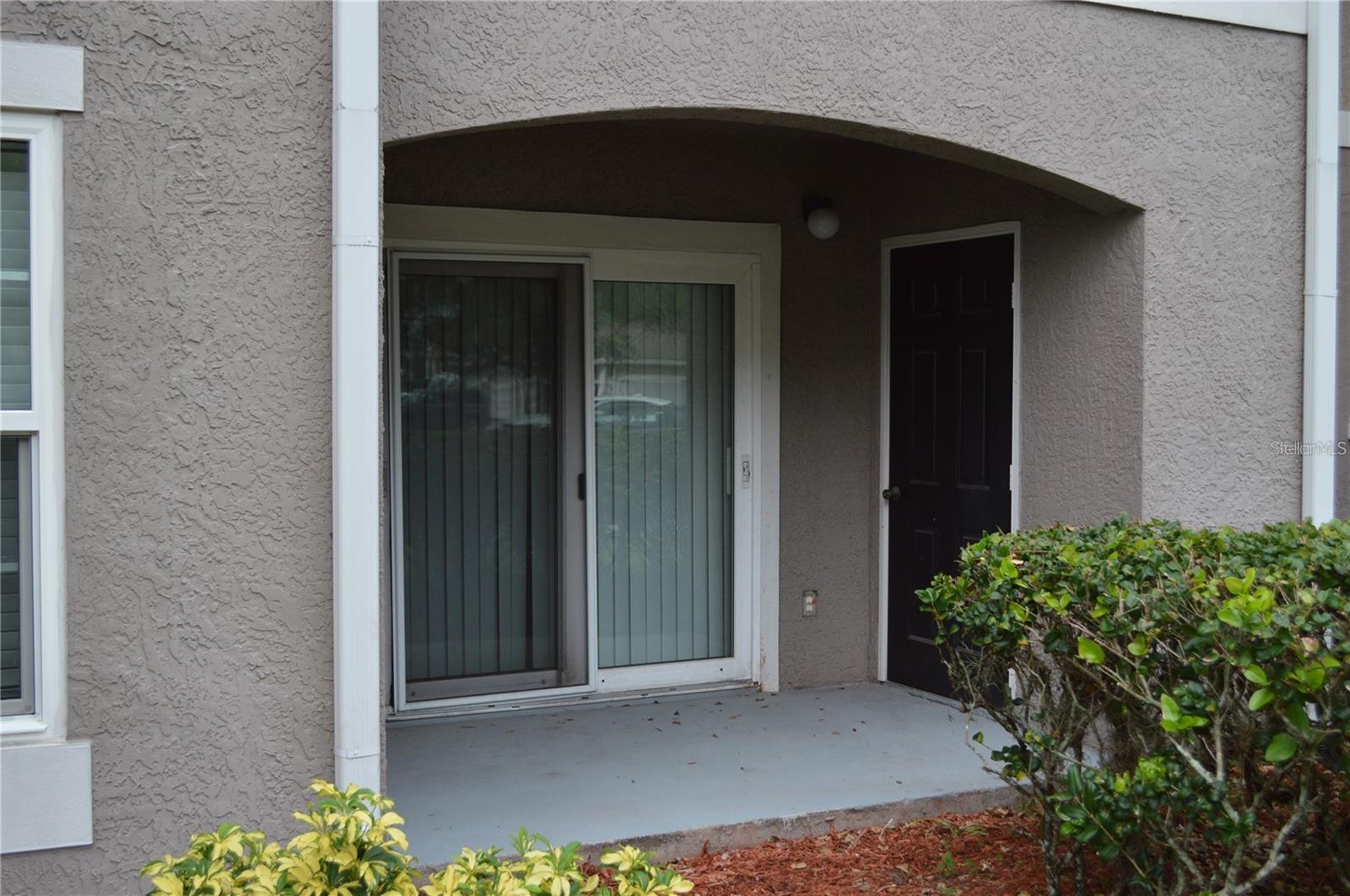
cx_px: 675
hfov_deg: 49.6
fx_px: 1461
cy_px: 448
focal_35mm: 39
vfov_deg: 34.1
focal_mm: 26
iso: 400
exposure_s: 1/100
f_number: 5
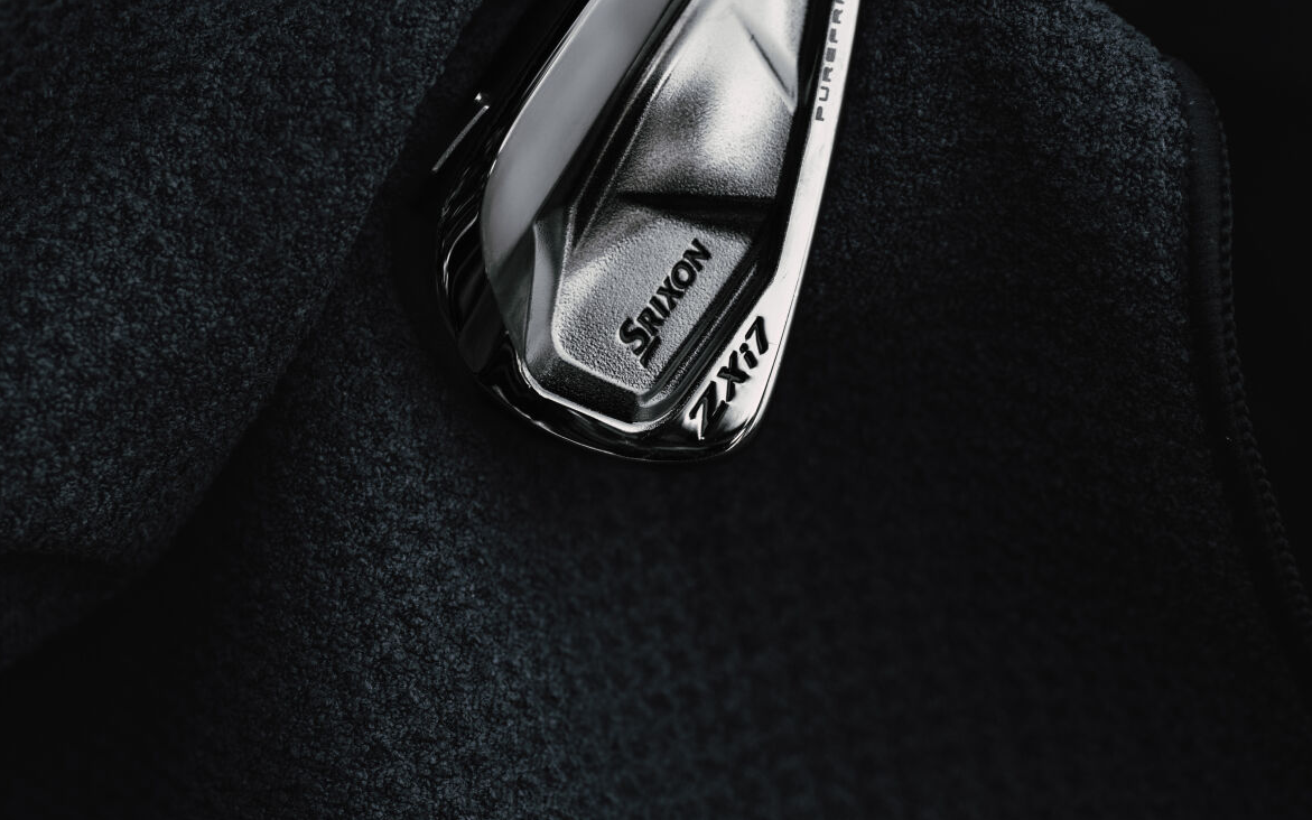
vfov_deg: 5.9
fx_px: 7903
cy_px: 153
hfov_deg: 9.5
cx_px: 656
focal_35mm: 221
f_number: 4
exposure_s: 1/320
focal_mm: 144
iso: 200
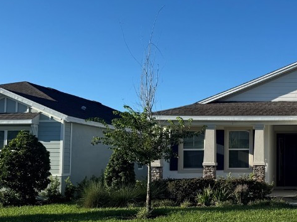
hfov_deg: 33.3
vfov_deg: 27.9
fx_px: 446
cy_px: 135
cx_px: 305
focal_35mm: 52
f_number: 1.78
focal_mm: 6.76
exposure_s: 1/3802
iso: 80
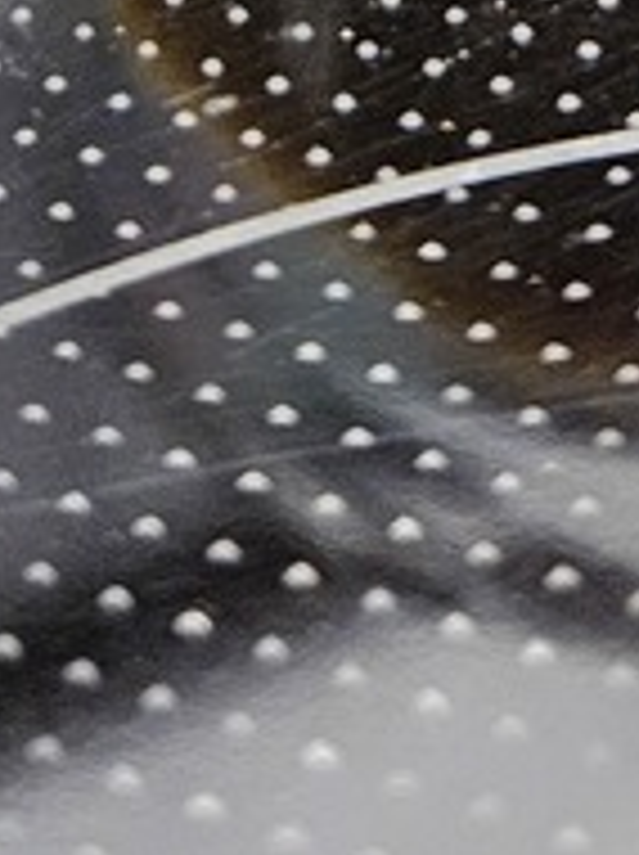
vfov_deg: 12.1
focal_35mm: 124
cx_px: 382
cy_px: -1318
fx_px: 3059
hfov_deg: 11.9
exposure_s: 1/120
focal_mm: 5.4
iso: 500
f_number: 1.8
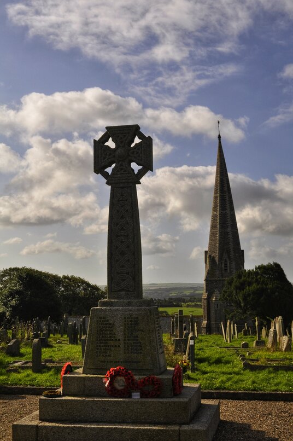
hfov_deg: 25.7
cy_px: 220
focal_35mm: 52
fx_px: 642
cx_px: 146
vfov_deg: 37.9
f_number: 9
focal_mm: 35
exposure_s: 1/320
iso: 250
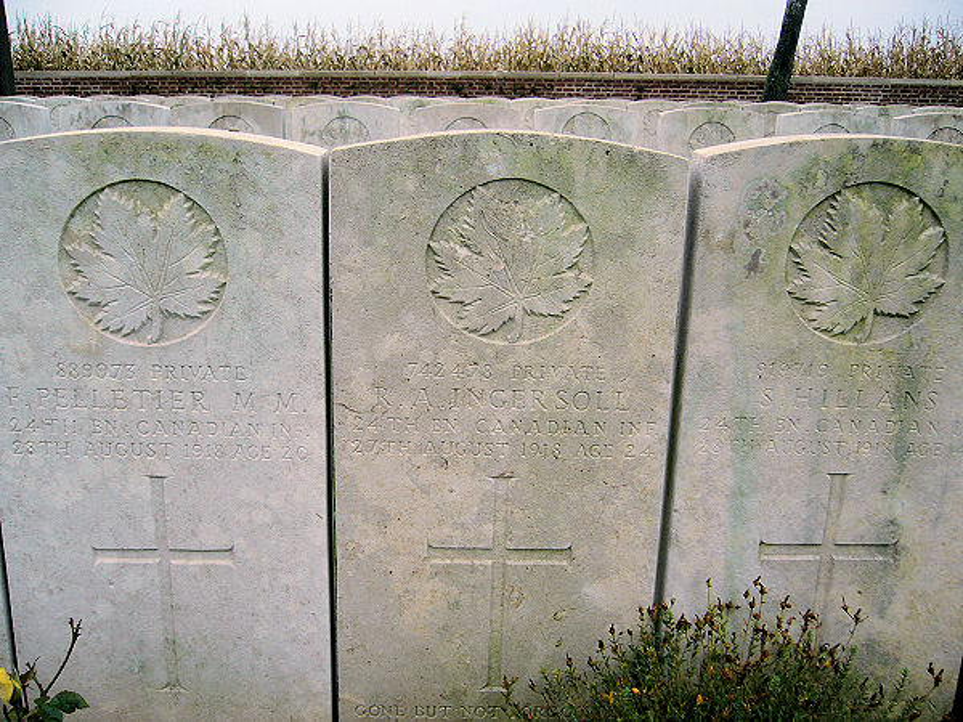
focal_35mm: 35
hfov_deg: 52.6
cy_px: 361
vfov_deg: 40.7
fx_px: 974
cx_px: 482
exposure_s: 1/200
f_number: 2.8
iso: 80
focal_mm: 5.8
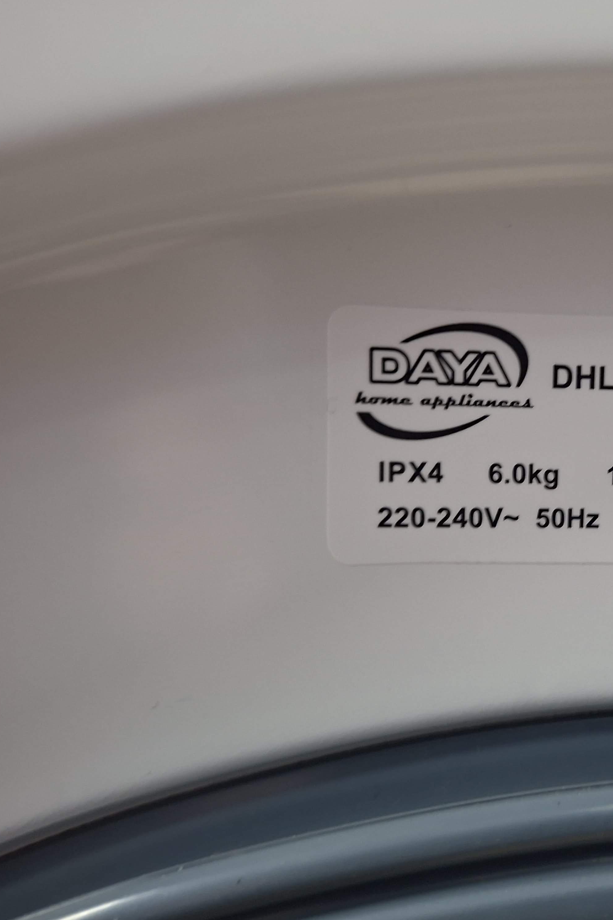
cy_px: 461
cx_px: 582
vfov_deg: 58.7
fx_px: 817
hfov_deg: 37.6
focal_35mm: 32
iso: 500
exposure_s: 1/25
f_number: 1.8
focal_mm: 5.54
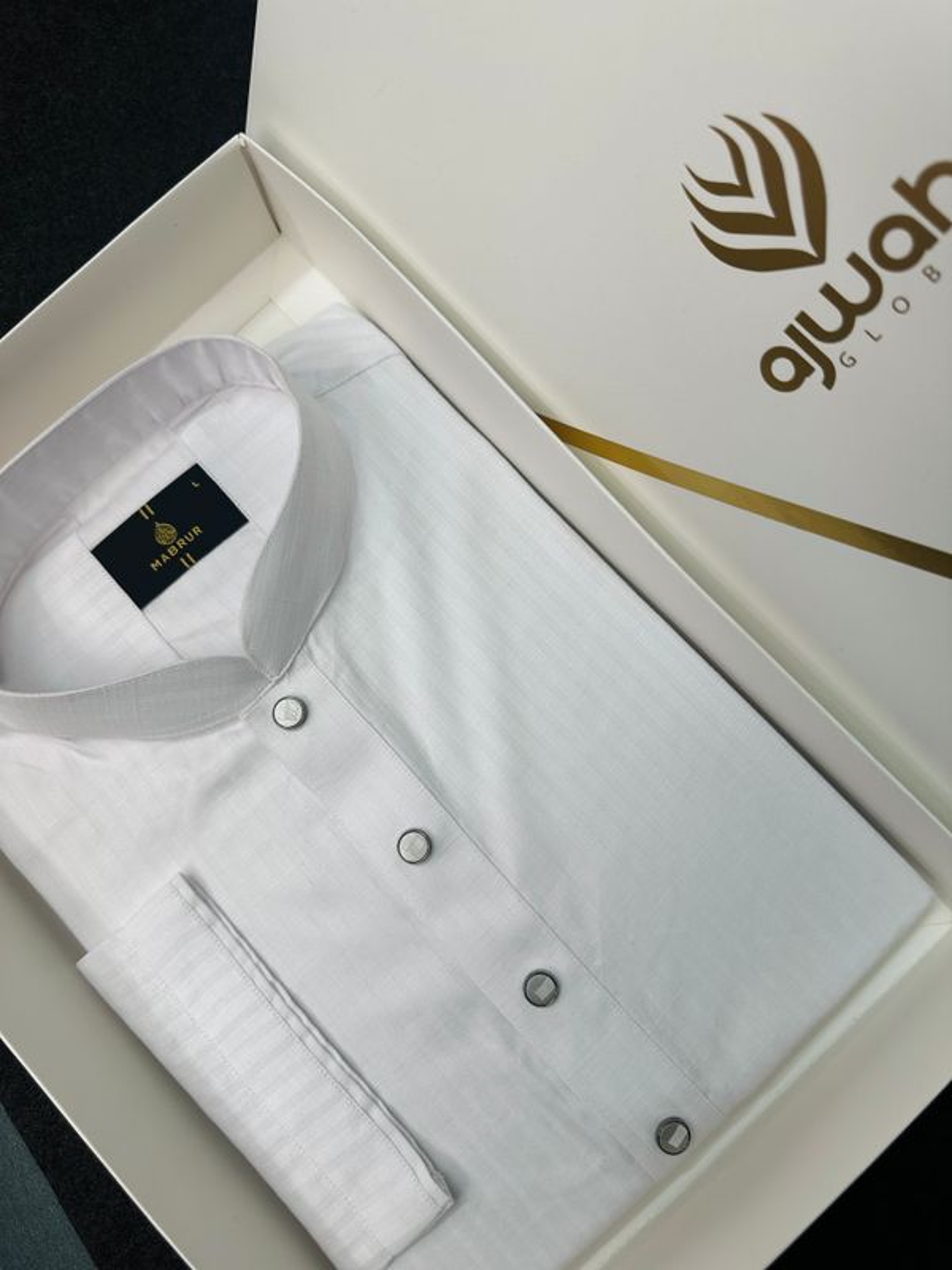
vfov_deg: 71.6
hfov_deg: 56.8
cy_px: 635
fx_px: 880
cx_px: 476
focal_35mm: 24
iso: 50
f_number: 1.78
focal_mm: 6.86
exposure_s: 1/109
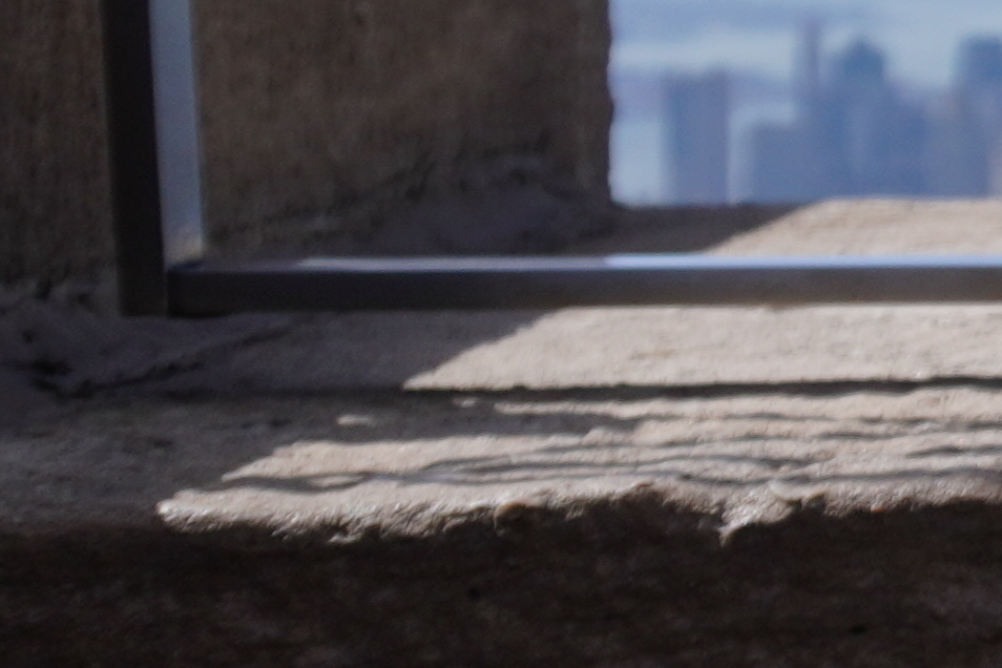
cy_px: -72
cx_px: 3080
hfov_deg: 9.9
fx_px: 4203
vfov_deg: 9.0
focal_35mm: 151
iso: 100
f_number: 5
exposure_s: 1/1000
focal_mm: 16
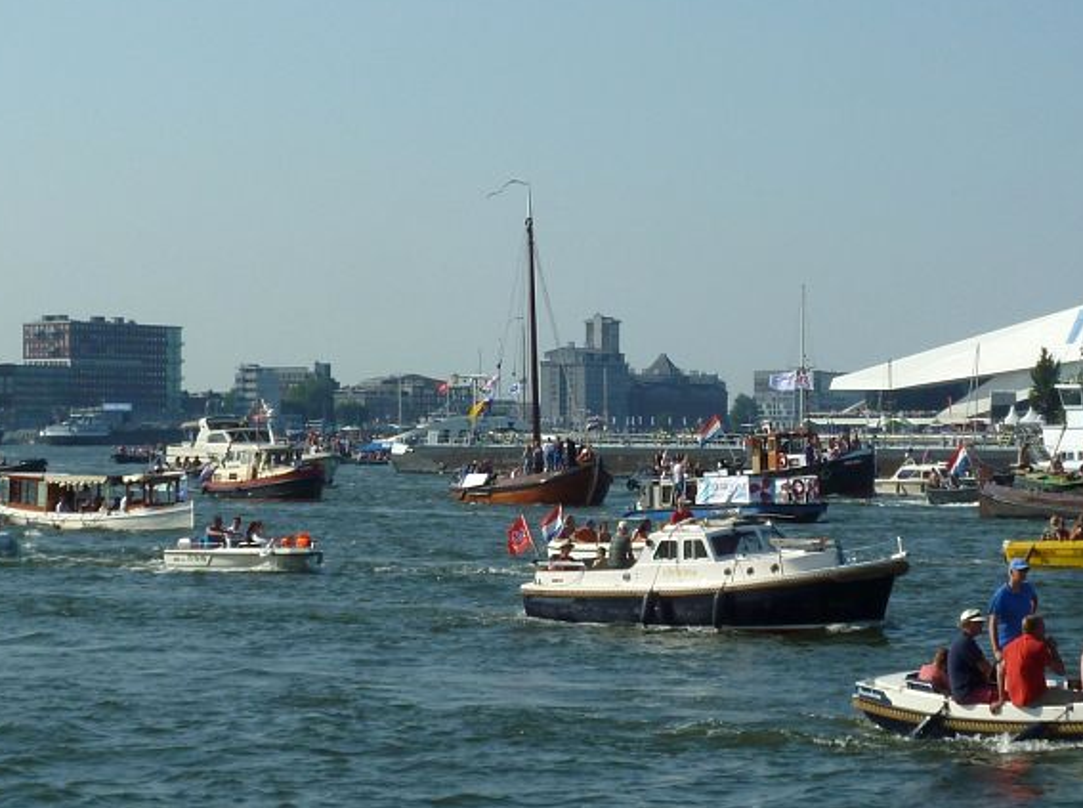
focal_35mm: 121
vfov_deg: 12.2
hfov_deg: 16.3
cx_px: 646
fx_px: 3778
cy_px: 288
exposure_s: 1/500
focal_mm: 11
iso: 80
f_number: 5.6
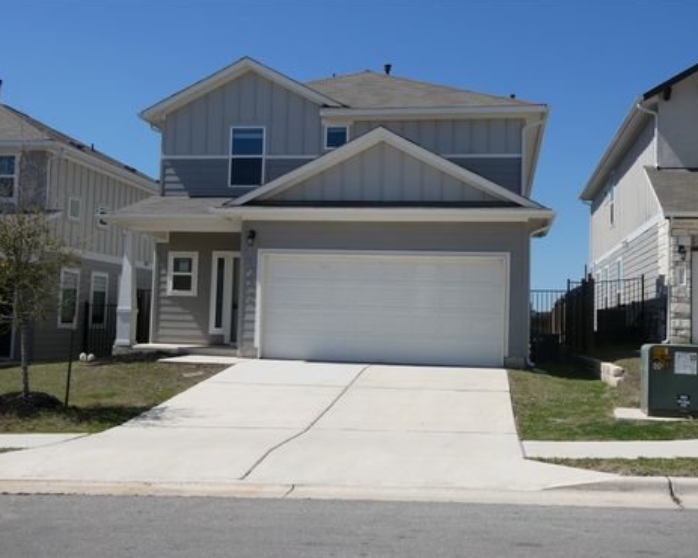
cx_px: 338
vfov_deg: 38.2
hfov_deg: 46.9
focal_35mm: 39
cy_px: 278
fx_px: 805
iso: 80
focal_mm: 6.7
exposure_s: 1/800
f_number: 4.5
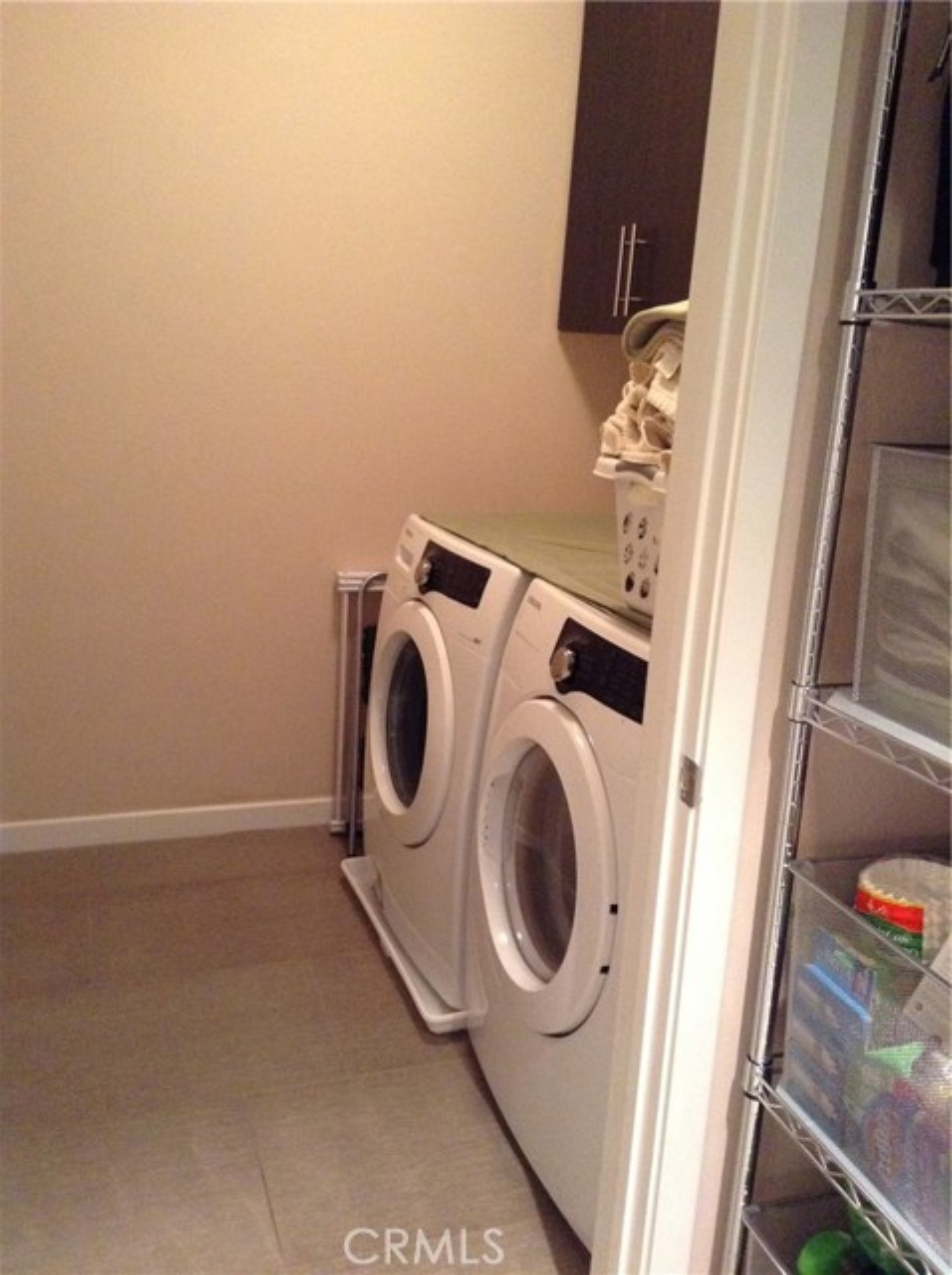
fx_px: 1213
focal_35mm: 33
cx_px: 476
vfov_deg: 55.4
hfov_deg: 42.8
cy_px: 638
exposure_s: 1/15
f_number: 2.4
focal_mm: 3.3
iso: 320
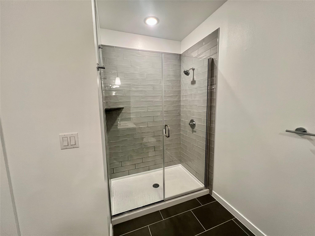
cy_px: 118
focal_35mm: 13
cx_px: 158
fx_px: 118
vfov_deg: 89.9
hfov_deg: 106.2
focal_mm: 1.57
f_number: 1.8
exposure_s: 1/60
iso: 200
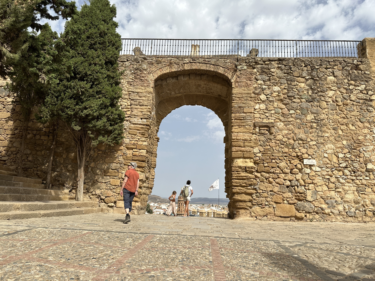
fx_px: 260
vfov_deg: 56.8
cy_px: 140
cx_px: 188
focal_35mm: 24
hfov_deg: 71.6
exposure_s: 1/5848
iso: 80
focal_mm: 6.86
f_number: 1.78
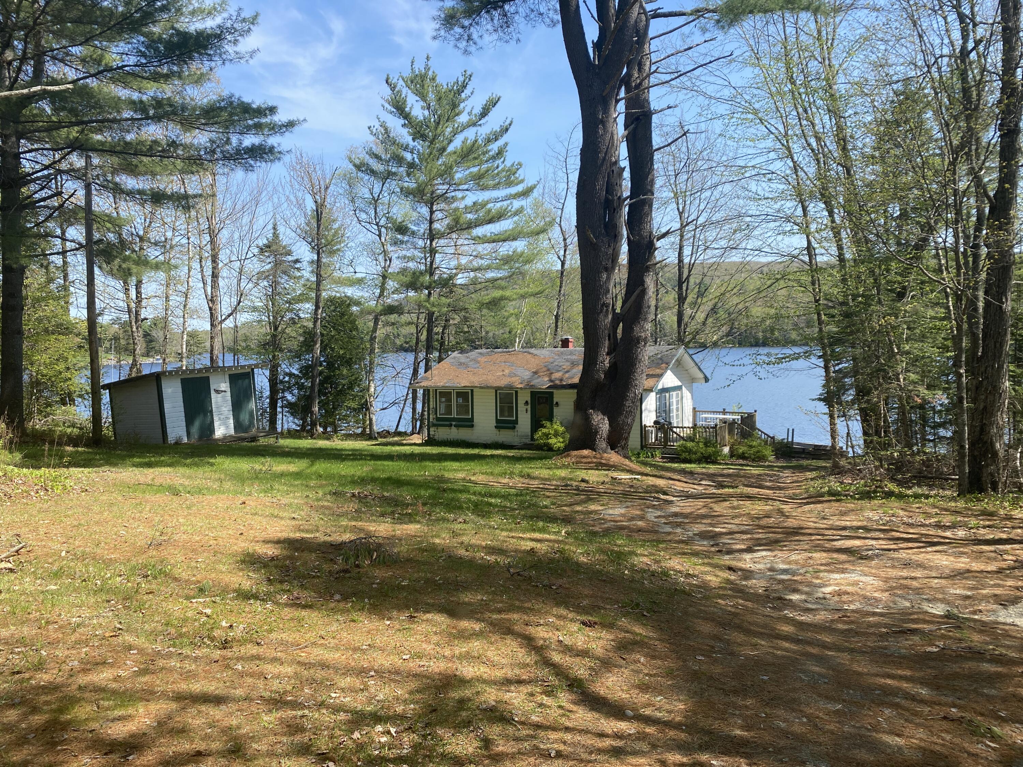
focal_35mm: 26
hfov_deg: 67.3
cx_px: 512
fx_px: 768
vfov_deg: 53.1
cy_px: 384
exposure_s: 1/1362
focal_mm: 4.25
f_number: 1.8
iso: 32
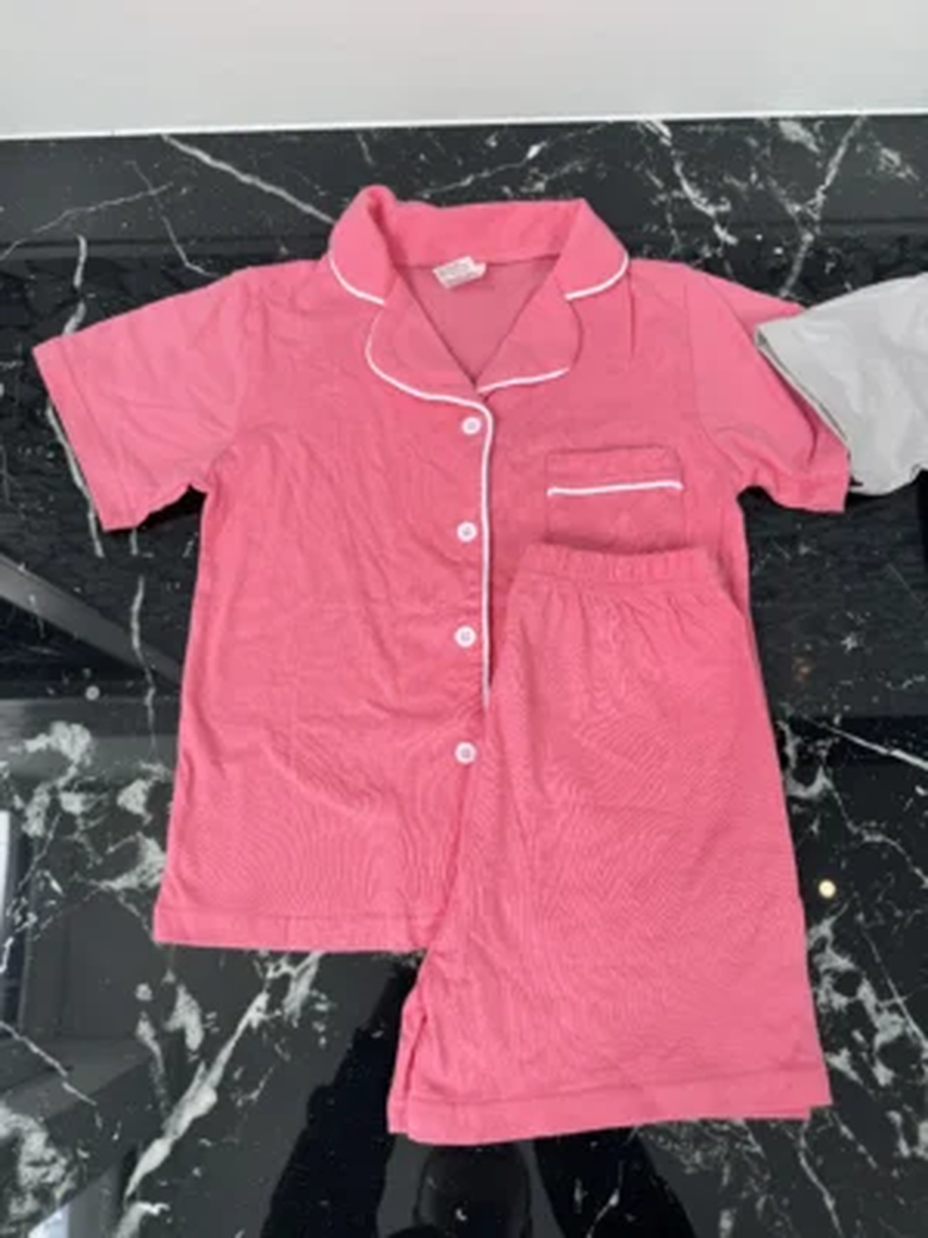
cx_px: 464
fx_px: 858
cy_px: 619
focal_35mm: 24
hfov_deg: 56.8
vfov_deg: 71.6
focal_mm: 6.76
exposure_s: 1/121
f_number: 1.78
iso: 64
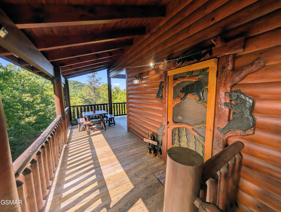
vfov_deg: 94.6
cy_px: 106
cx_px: 140
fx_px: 98
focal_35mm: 12
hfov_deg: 110.5
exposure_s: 1/1608
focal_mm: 2.02
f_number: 1.7
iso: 52
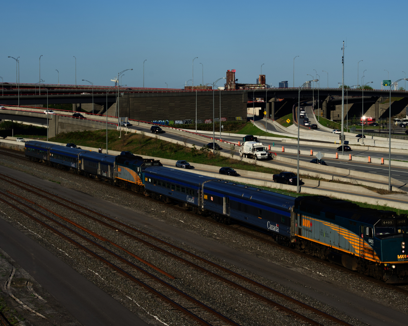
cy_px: 163
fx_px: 942
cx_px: 231
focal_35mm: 78
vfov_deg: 19.7
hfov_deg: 24.4
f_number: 8
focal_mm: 69
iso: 250
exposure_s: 1/800
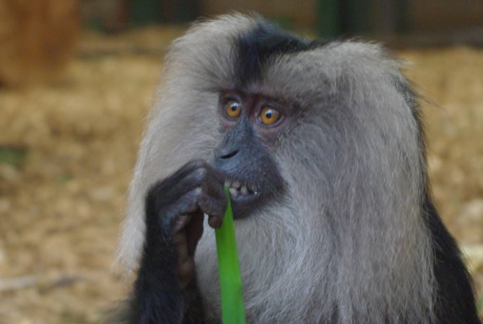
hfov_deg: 15.9
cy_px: 147
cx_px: 251
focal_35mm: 129
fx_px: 1733
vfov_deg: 10.7
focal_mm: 55
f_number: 5.6
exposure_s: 1/15
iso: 800
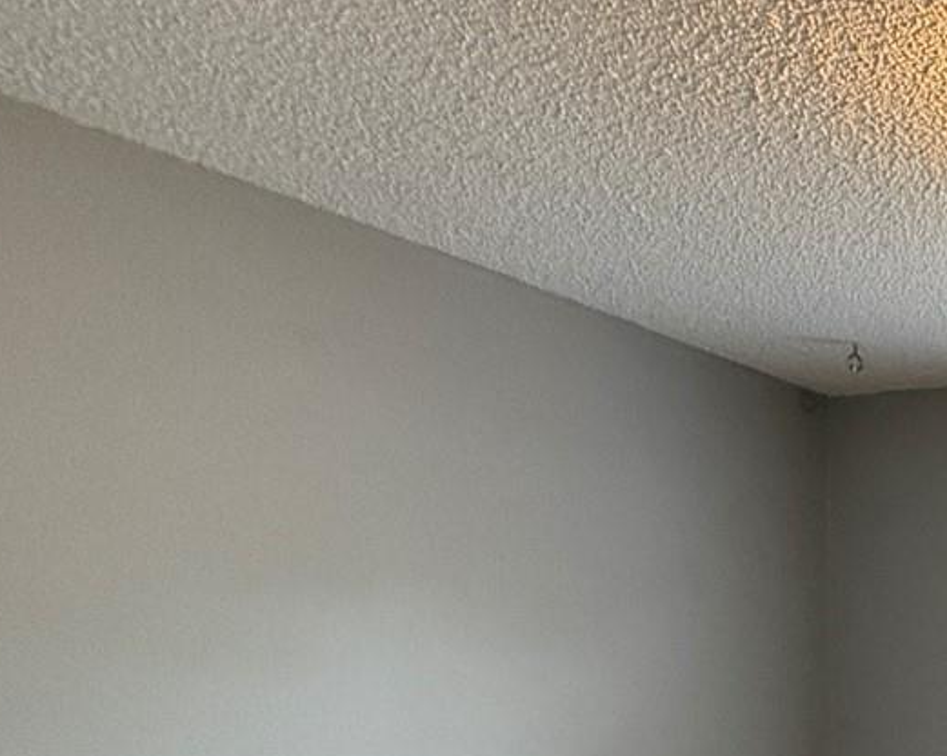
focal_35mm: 42
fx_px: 1176
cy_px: 769
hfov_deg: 29.0
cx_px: 1398
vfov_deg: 32.6
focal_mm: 2.22
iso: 500
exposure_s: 1/120
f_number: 2.2
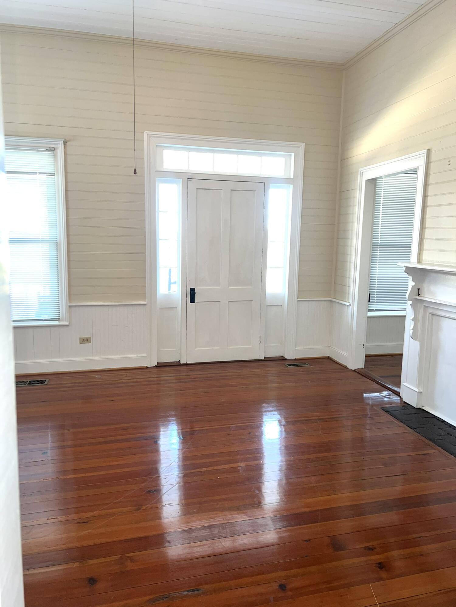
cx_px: 228
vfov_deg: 67.3
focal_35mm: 26
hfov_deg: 53.1
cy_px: 304
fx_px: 457
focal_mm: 5.7
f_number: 1.5
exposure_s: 1/30
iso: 32
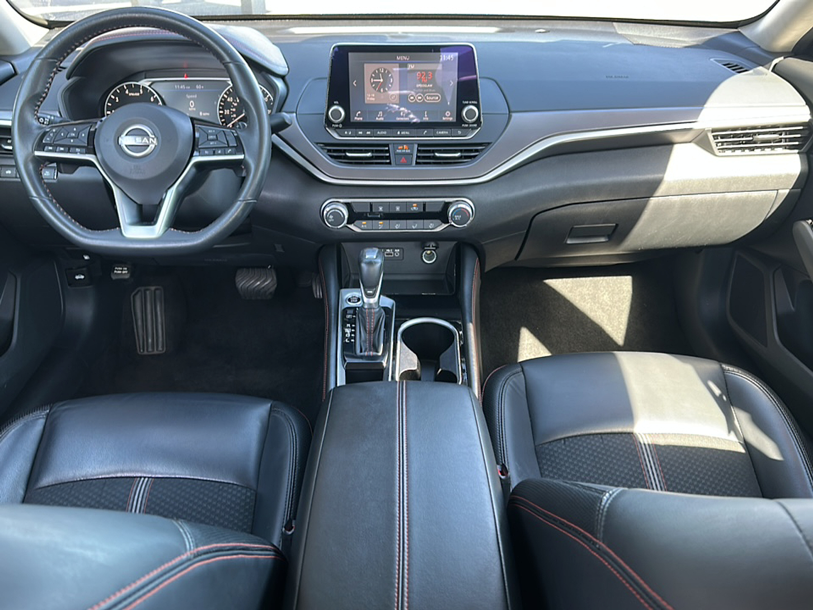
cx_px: 406
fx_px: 587
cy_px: 305
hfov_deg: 69.4
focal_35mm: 25
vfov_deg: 54.9
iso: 64
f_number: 1.78
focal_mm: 6.86
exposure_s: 1/52
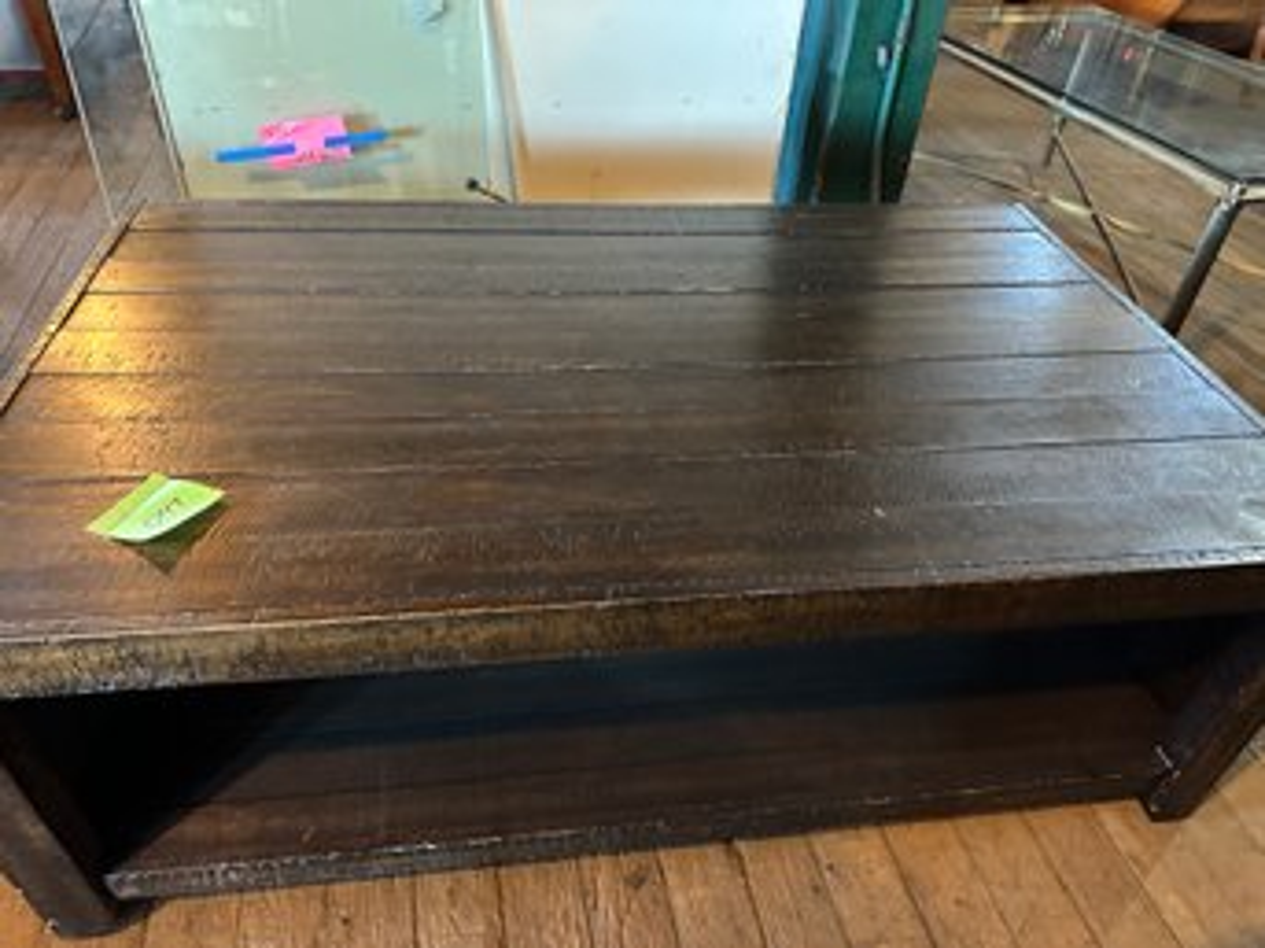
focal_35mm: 24
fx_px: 877
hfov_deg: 71.6
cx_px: 632
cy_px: 474
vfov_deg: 56.8
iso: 1000
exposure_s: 1/30
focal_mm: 6.86
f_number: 1.78
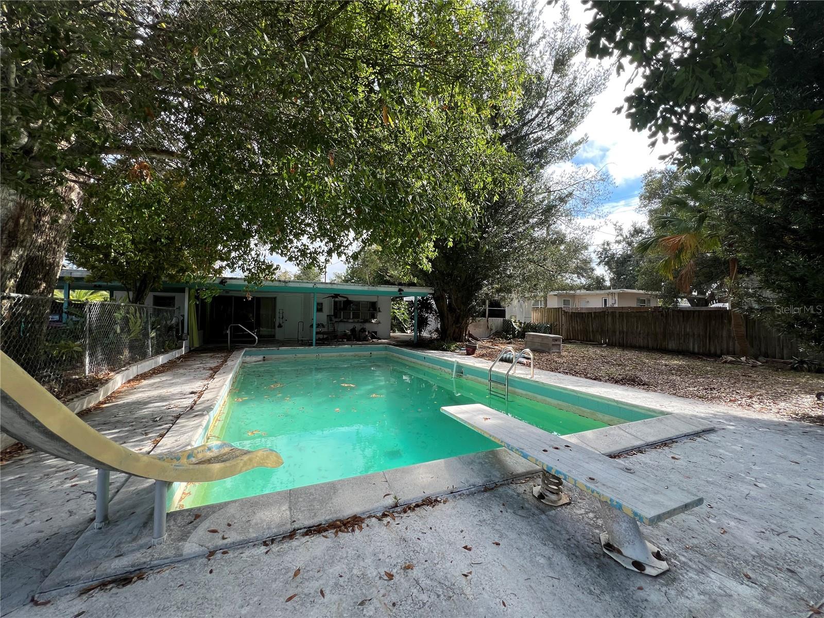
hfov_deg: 106.2
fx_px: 309
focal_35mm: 13
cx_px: 412
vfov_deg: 89.9
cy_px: 309
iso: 32
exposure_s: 1/433
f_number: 1.8
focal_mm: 1.57
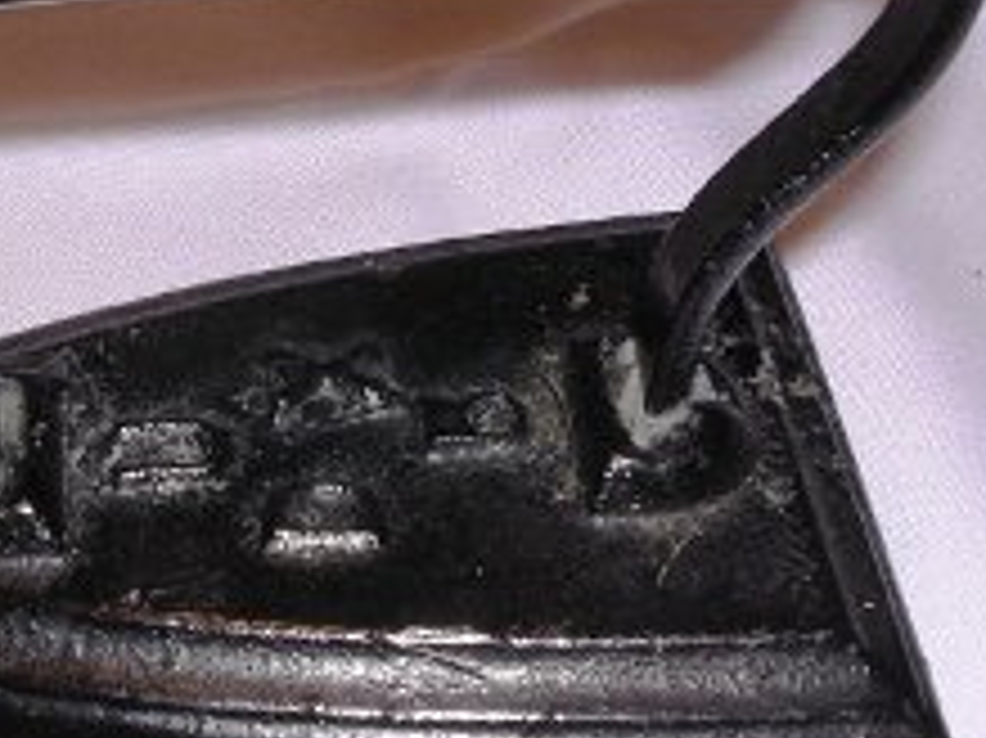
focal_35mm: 75
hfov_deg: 25.9
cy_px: 328
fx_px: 2135
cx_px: 378
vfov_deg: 19.6
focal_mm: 6.2
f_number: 5.8
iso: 100
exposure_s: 1/60.1
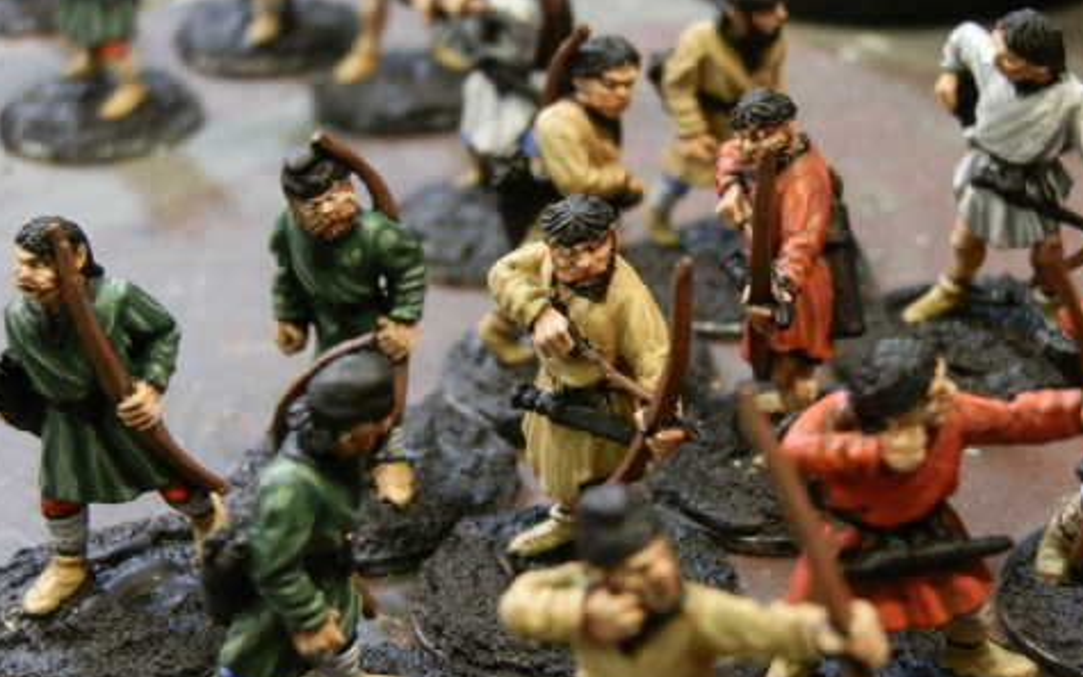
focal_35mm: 73
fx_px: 2155
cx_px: 561
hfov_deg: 28.2
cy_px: 287
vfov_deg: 17.8
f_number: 3.7
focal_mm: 10.99
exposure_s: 1/8
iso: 200
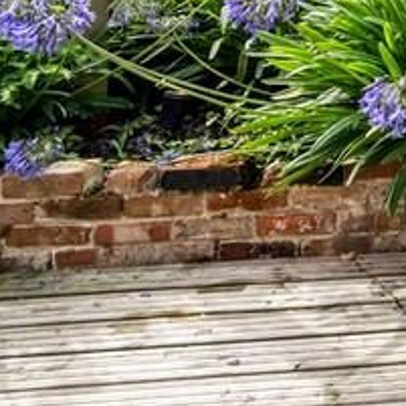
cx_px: 770
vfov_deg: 22.1
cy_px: -194
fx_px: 863
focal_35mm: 65
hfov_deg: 18.9
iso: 160
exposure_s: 1/160
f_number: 9
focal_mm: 9.9
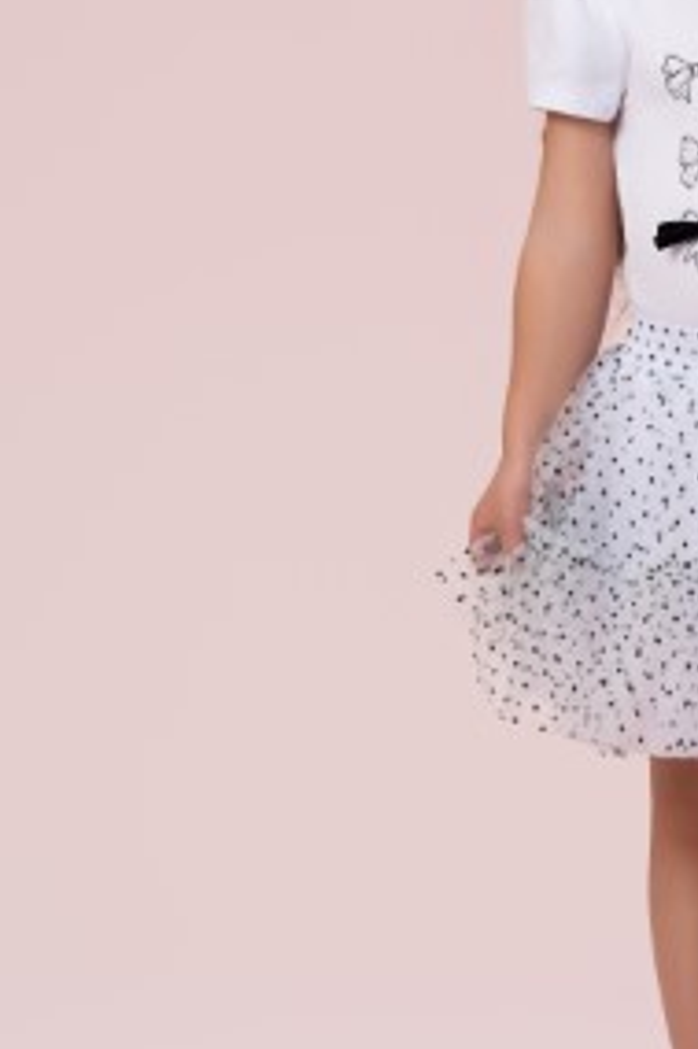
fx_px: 7163
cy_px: 384
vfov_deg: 8.4
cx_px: 705
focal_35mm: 246
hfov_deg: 5.6
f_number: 7.1
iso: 100
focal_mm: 91
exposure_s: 1/160
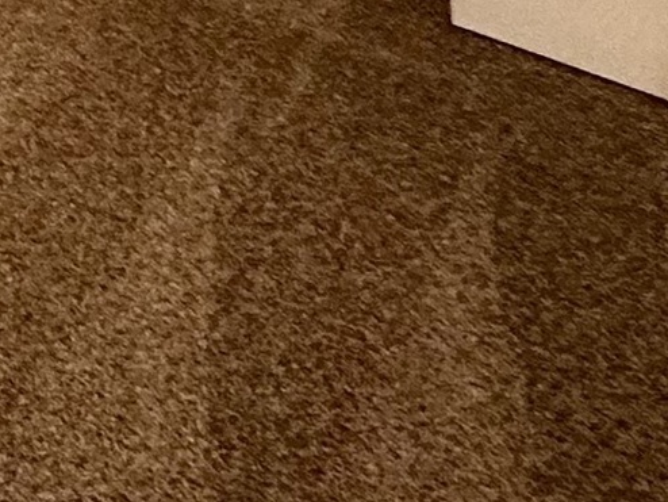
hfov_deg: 11.6
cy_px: -1019
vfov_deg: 10.9
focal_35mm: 87
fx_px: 1680
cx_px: -1322
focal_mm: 2.22
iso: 200
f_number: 2.2
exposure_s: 1/60
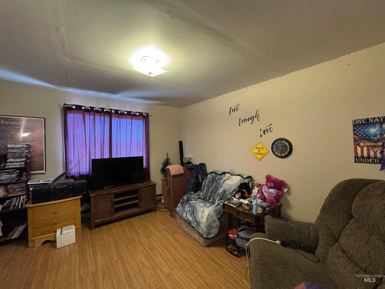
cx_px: 192
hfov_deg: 102.1
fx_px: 156
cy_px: 144
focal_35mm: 14
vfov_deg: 85.7
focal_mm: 2.22
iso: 640
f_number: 2.2
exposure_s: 1/60
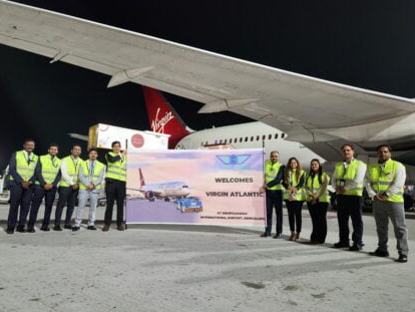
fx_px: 300
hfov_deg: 69.4
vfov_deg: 54.9
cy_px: 152
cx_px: 206
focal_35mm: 25
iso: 640
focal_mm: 5.4
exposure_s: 1/60
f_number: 1.8
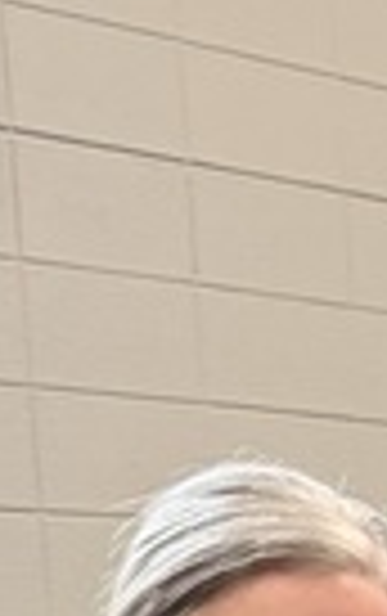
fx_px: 3196
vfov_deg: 10.0
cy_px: 1349
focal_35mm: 190
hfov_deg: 6.5
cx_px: 1066
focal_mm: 6.76
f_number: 1.78
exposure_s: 1/60
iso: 400
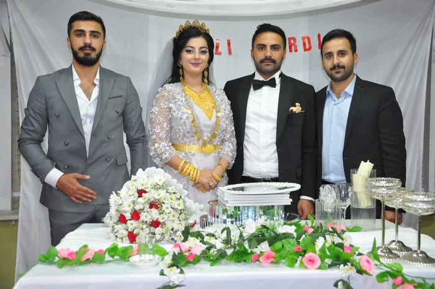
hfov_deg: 51.3
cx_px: 218
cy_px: 144
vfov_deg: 35.4
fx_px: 453
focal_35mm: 38
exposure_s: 1/60
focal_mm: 25
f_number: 4.5
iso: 1250
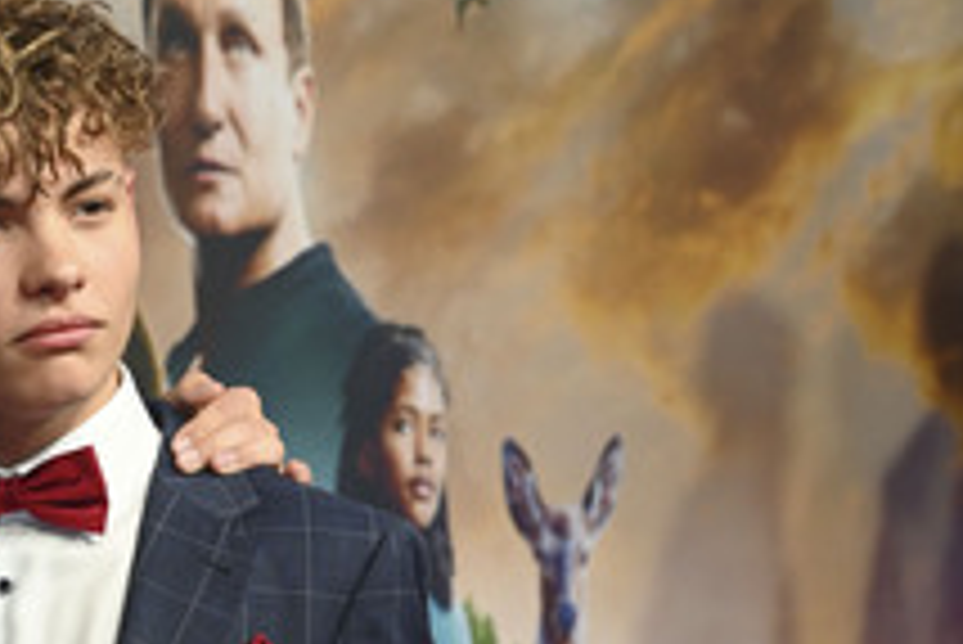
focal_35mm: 101
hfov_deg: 19.5
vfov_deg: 13.5
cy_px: 459
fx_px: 2703
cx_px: -25
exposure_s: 1/160
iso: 800
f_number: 5.6
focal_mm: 48
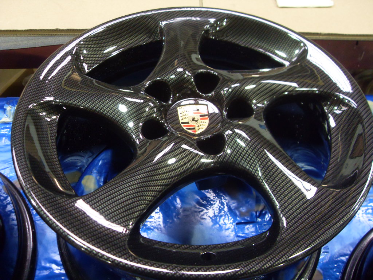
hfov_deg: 52.6
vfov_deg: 40.7
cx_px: 186
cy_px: 140
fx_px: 377
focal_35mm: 35
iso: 200
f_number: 2.8
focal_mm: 6.3
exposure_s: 1/15
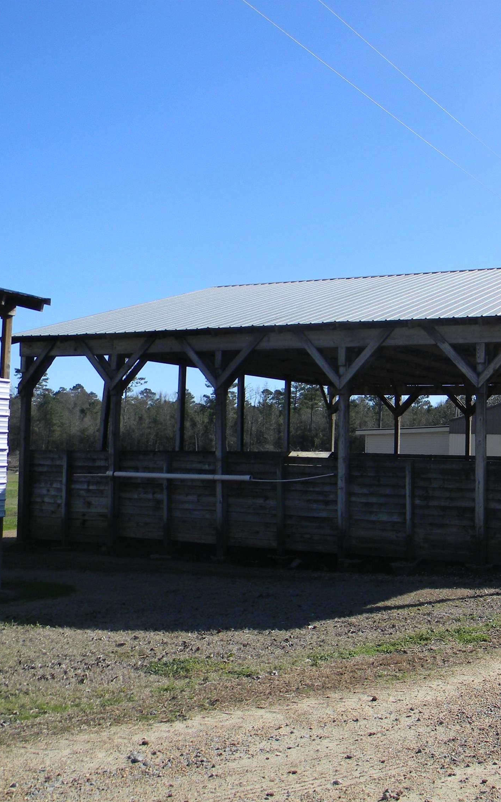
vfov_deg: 49.3
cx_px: 442
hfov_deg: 30.7
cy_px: 405
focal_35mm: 40
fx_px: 874
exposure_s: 1/256
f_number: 7
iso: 80
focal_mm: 5
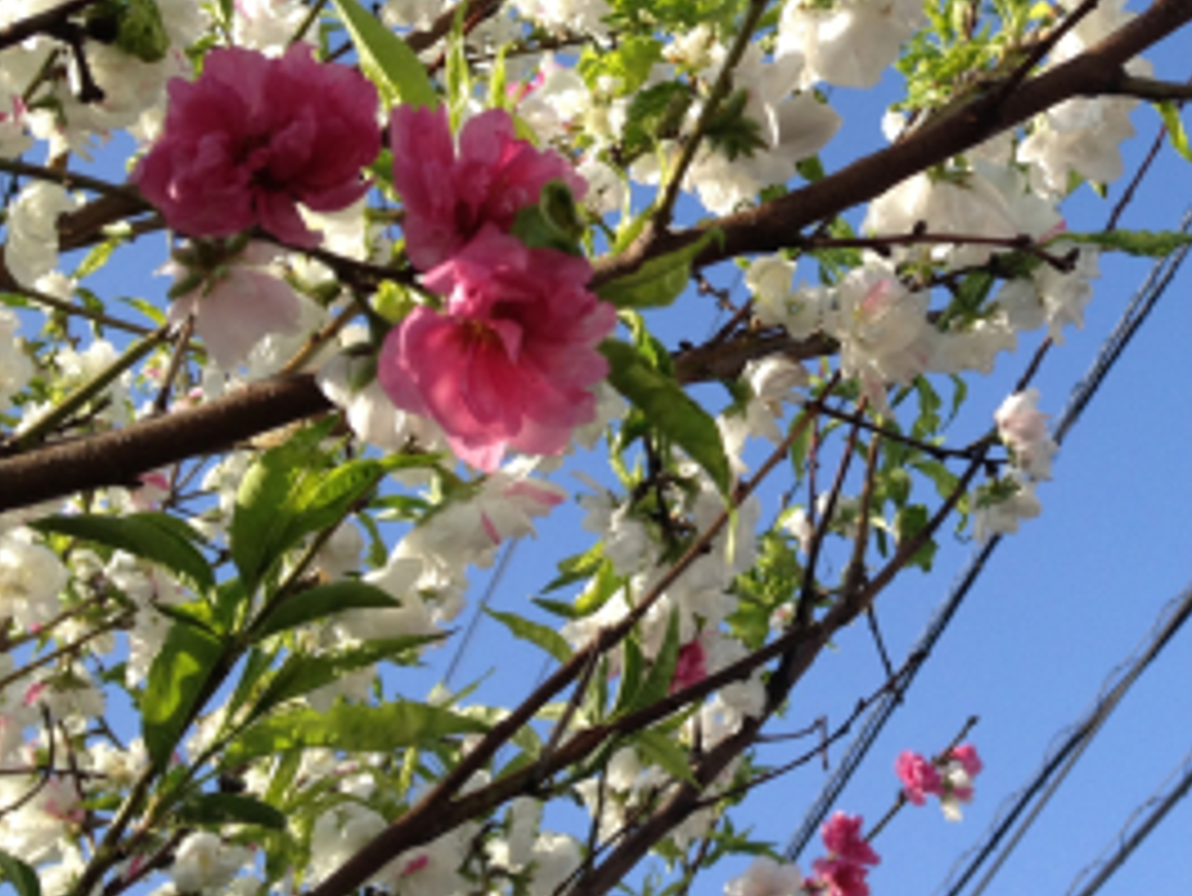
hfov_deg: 28.6
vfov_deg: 22.1
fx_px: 2274
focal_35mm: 66
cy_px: 214
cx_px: 990
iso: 50
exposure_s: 1/863
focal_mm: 4.28
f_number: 2.4
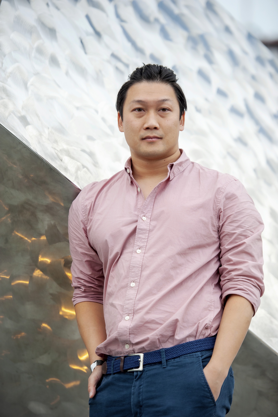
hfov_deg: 9.5
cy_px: 208
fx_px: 1682
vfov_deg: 14.2
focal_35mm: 145
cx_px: 139
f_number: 2.8
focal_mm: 145
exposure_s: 1/320
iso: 800
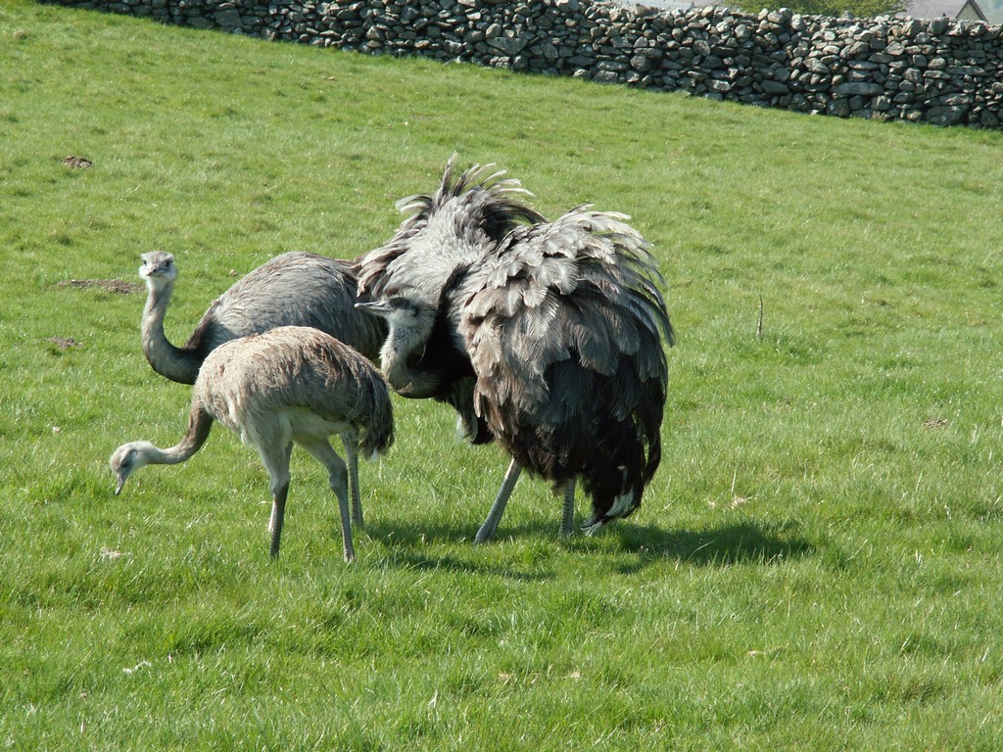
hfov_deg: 11.2
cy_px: 376
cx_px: 502
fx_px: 5100
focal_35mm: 176
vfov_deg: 8.4
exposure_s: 1/125
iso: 50
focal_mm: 28.74
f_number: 5.6
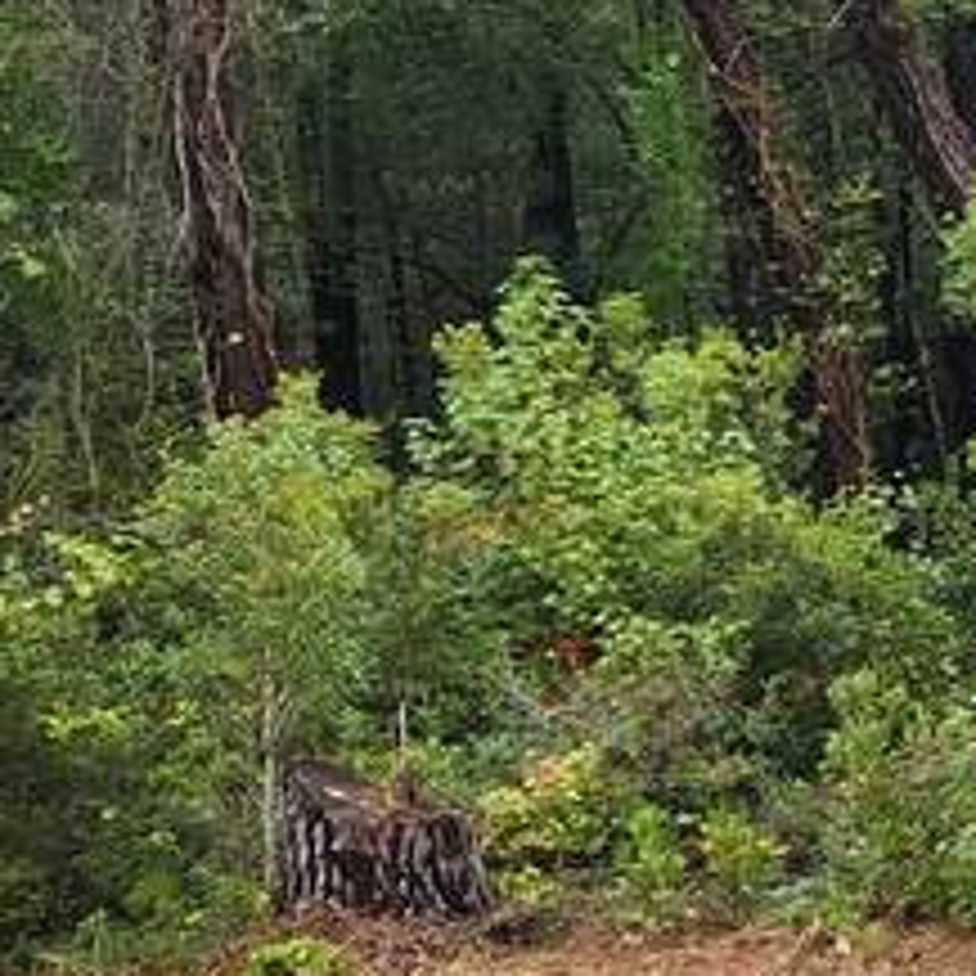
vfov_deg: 14.5
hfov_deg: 12.3
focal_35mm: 120
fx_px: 3828
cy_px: 207
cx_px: 2123
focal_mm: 5.4
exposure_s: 1/180
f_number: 1.8
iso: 20
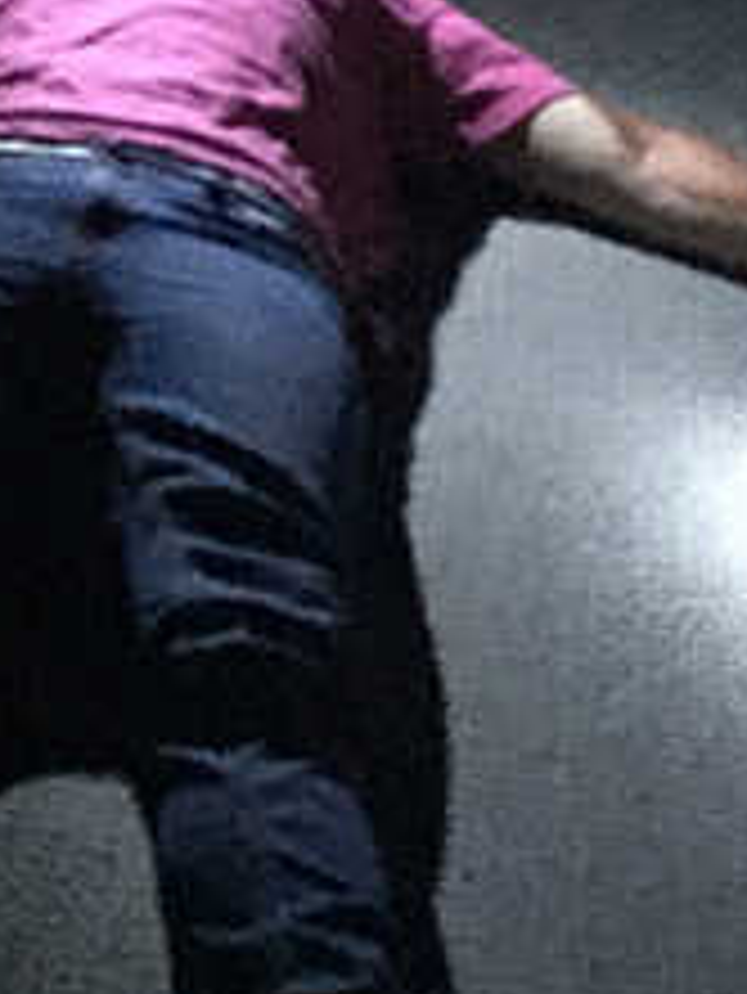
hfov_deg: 10.9
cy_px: 324
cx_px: -387
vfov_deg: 15.0
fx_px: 3766
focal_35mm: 131
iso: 2000
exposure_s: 1/15
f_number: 2.2
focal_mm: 4.15
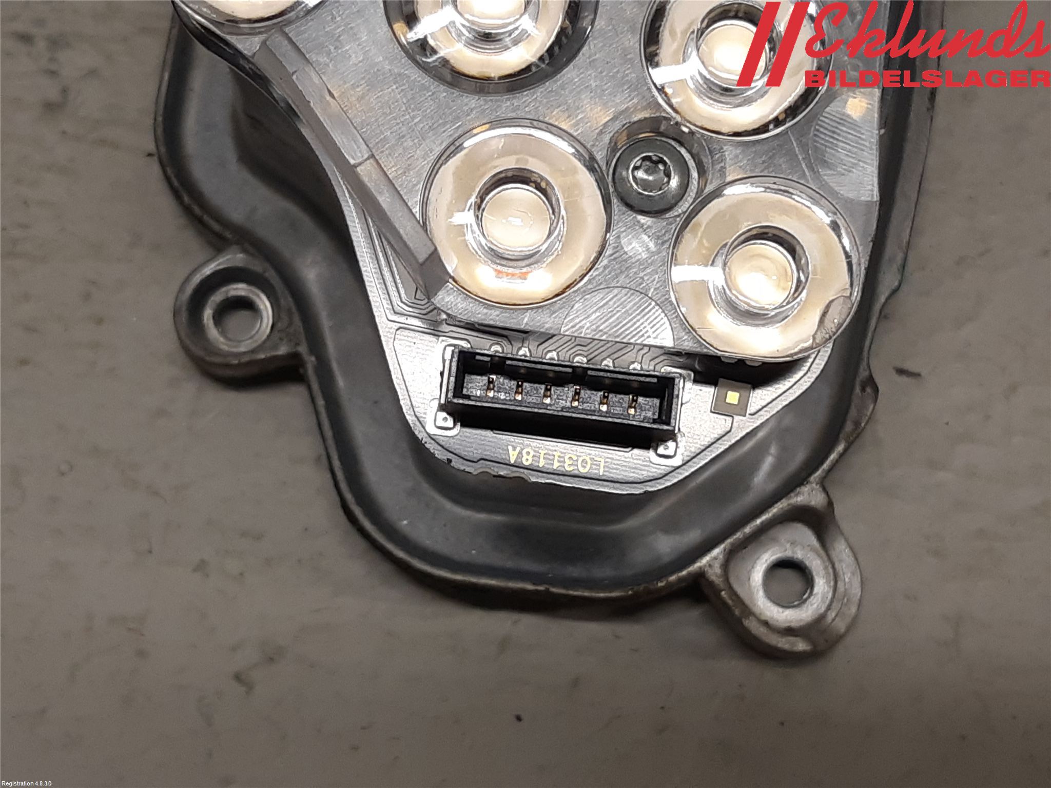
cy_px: 394
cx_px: 526
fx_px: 789
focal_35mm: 26
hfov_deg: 67.3
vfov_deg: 53.1
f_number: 1.7
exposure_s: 1/50
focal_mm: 3.93
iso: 64
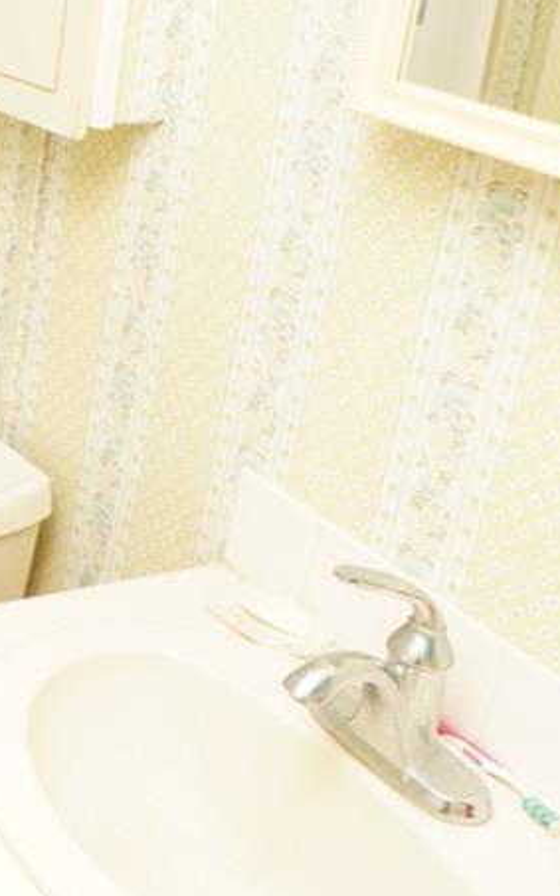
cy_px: 282
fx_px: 1319
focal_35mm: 54
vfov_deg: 37.0
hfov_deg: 20.3
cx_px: -297
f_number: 6.3
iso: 125
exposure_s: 1/60
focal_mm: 10
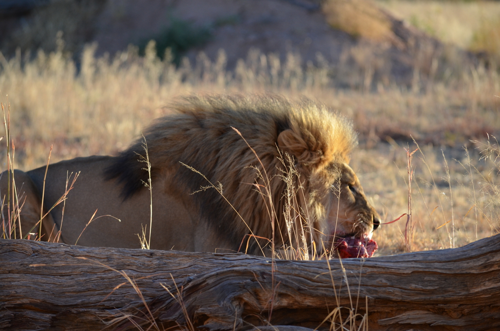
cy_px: 166
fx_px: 3431
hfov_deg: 8.3
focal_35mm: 248
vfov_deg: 5.5
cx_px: 250
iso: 400
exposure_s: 1/500
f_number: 5.6
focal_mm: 165
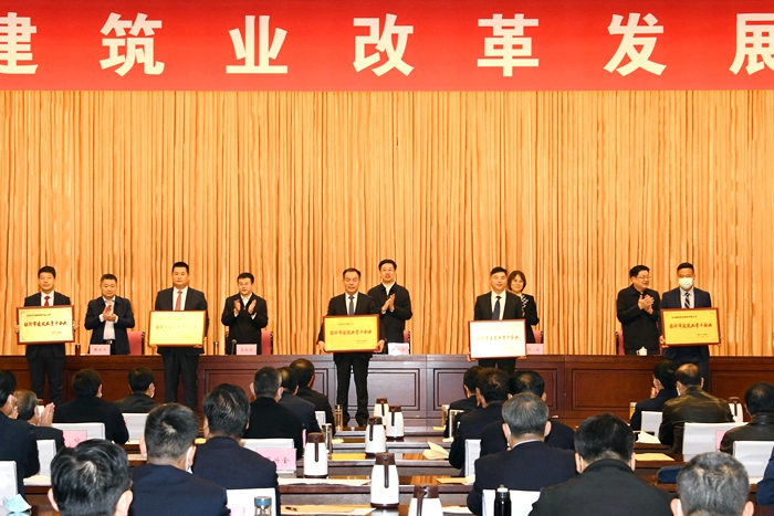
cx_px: 387
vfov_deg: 31.9
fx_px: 903
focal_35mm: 42
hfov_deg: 46.4
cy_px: 258
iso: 1000
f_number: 7.1
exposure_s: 1/60
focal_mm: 42
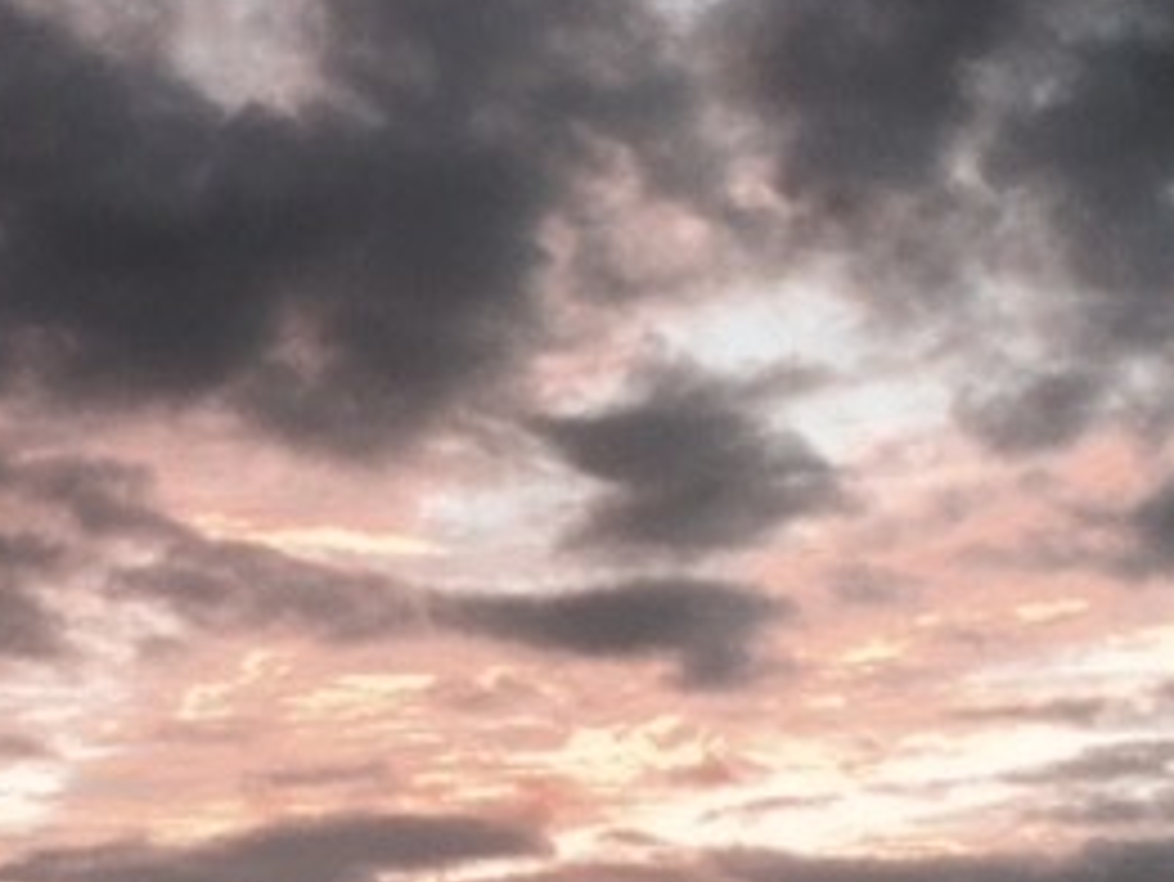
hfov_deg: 27.4
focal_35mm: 71
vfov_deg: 20.7
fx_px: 2409
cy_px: 302
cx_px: 657
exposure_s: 1/120
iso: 50
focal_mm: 4.15
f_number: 2.2
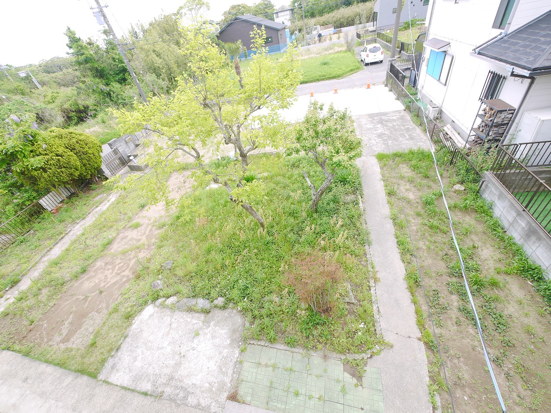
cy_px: 206
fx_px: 223
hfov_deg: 102.1
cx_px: 276
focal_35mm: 14
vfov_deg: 85.7
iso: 160
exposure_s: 1/160
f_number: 5
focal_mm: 7
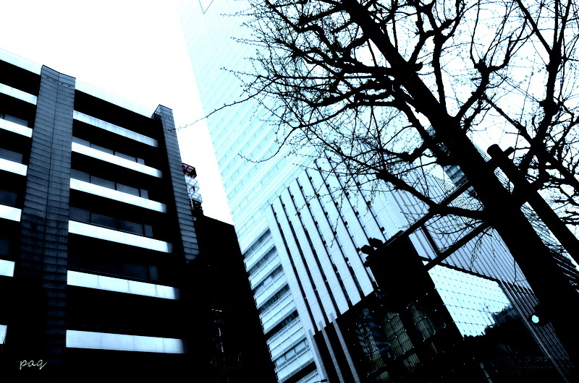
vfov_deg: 47.7
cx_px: 290
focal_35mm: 27
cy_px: 192
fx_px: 433
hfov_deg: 67.5
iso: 200
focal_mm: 18
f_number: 10
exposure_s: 1/80
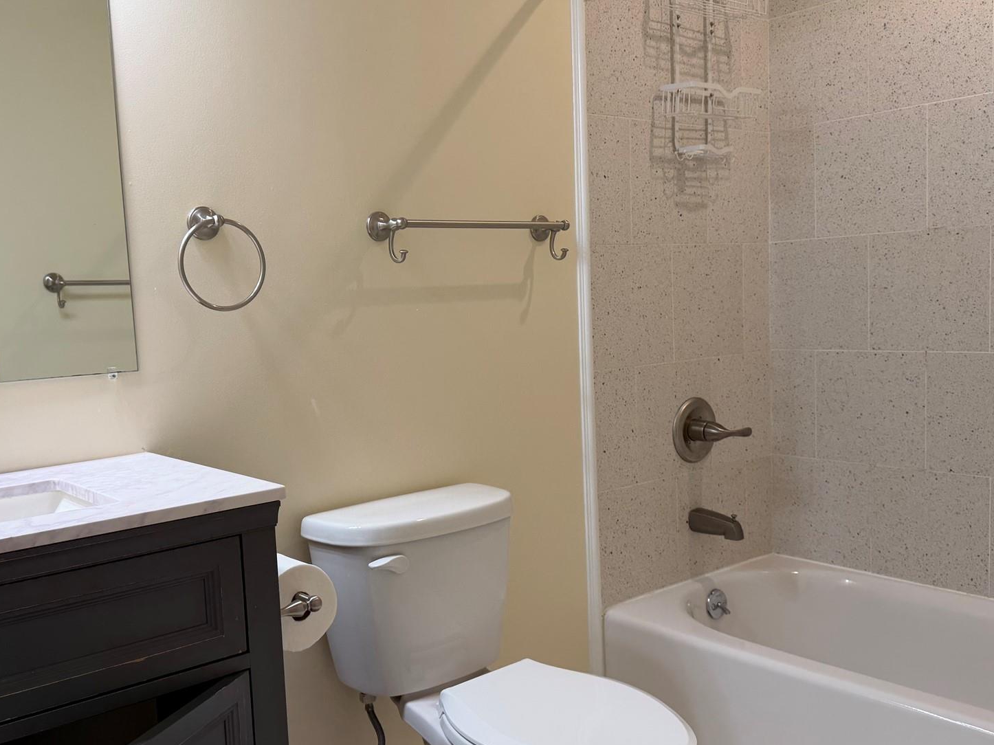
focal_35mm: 34
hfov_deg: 53.9
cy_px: 395
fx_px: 976
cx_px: 444
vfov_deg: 41.8
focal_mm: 6.76
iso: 64
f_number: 1.78
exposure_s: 1/120
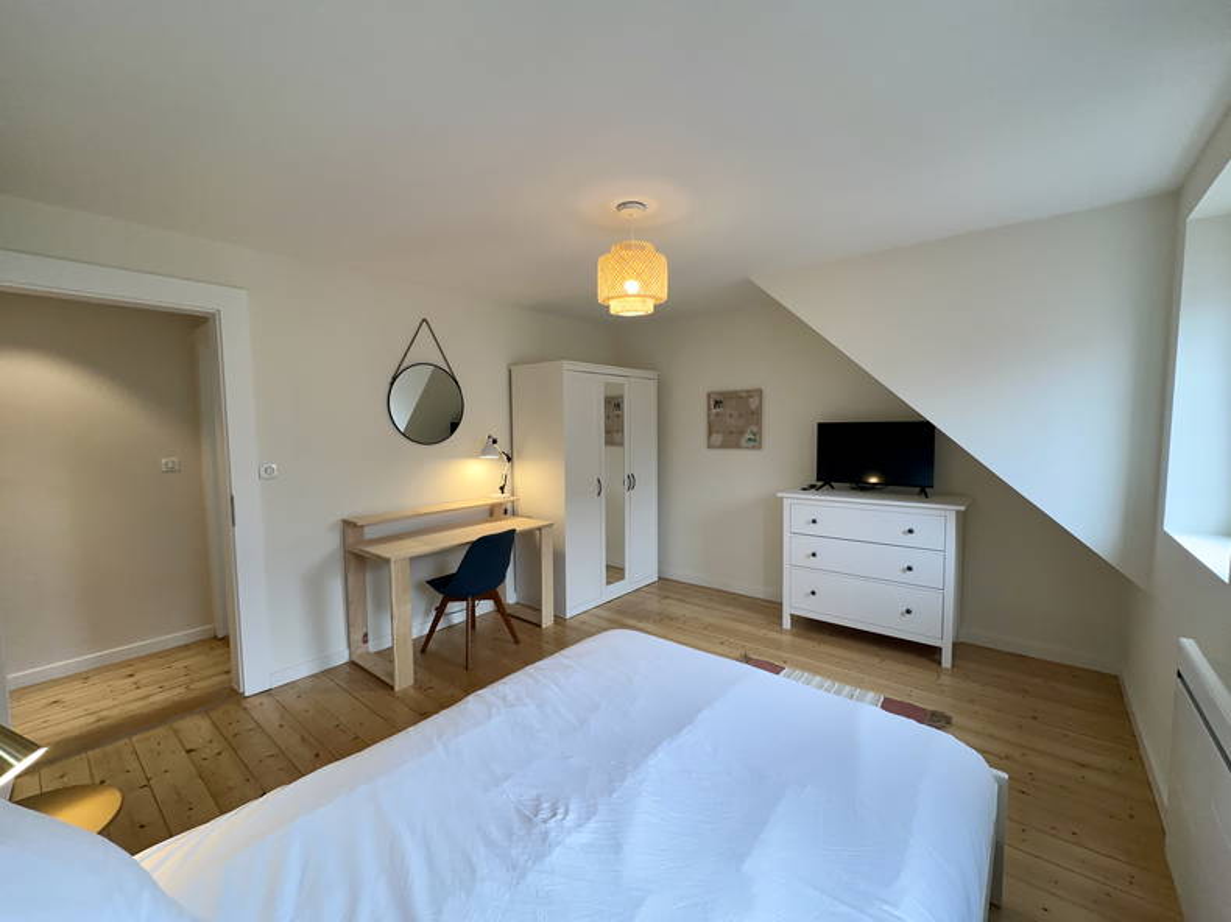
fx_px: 498
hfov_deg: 102.1
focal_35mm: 14
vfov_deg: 85.6
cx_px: 616
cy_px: 461
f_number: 2.2
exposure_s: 1/100
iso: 80
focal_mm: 2.22
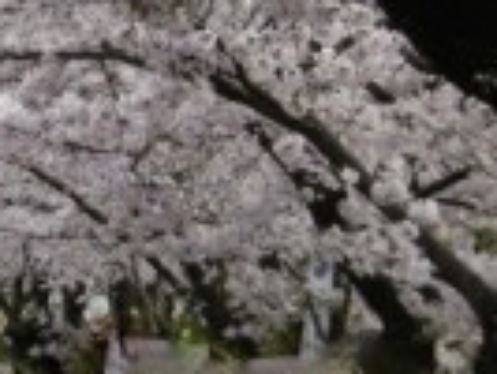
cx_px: -288
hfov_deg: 9.6
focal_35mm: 199
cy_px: -131
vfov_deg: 7.4
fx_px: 2860
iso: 400
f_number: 10.5
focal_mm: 10.5
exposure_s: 1/250
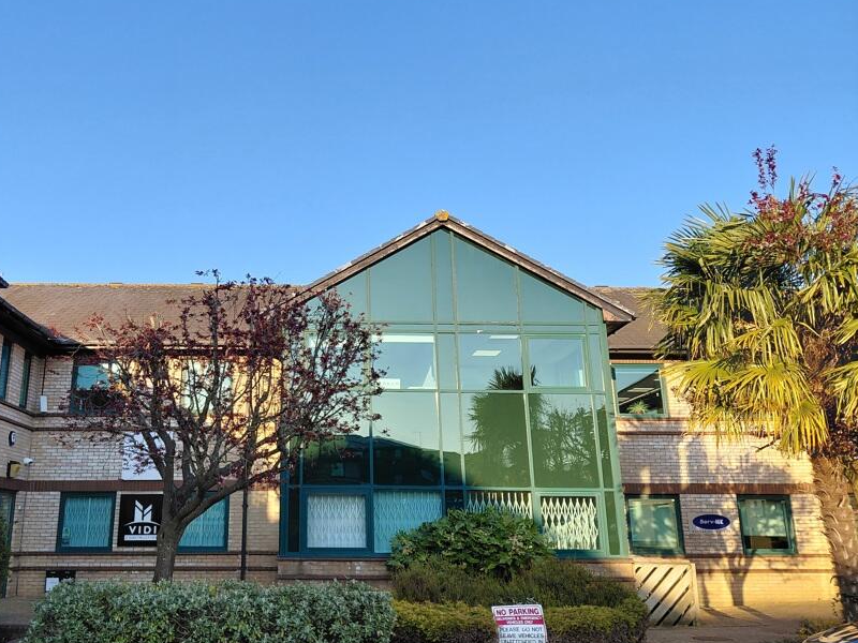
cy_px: 295
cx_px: 311
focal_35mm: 32
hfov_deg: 56.0
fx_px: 793
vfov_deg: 44.1
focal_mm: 4.69
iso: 50
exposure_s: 1/923
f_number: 1.8
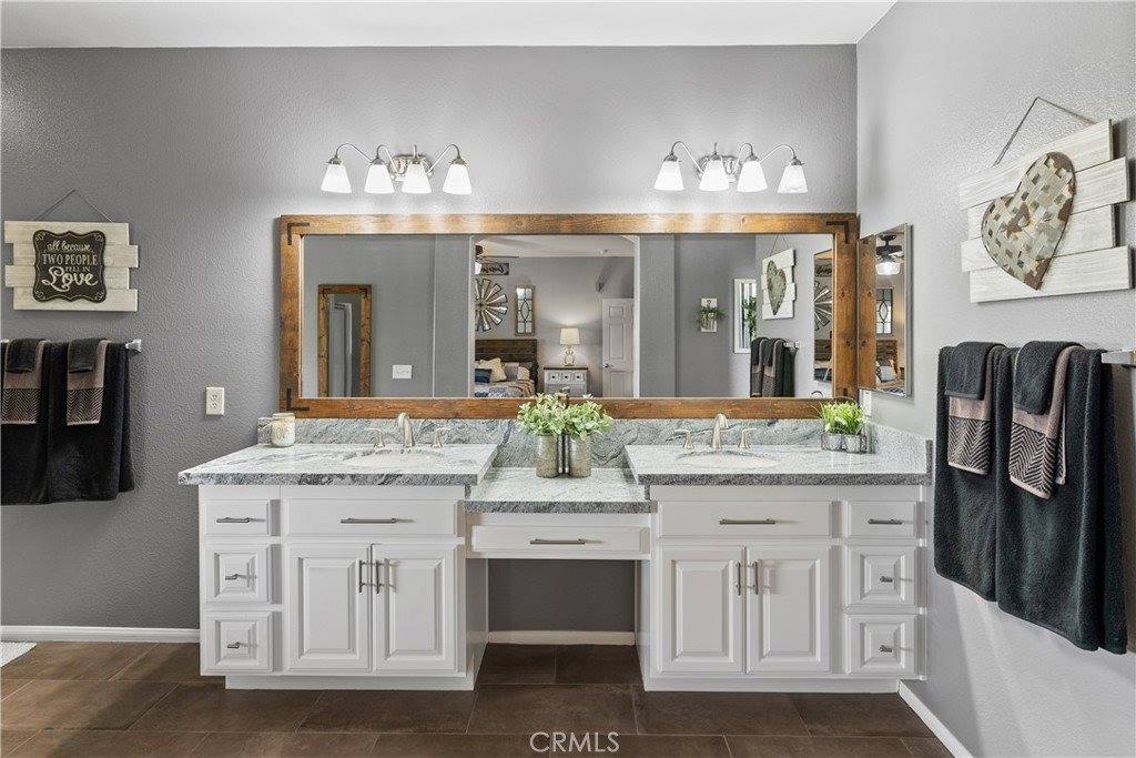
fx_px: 600
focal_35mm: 19
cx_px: 568
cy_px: 379
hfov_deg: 86.9
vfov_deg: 64.6
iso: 100
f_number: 8
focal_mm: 19
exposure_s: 1/4
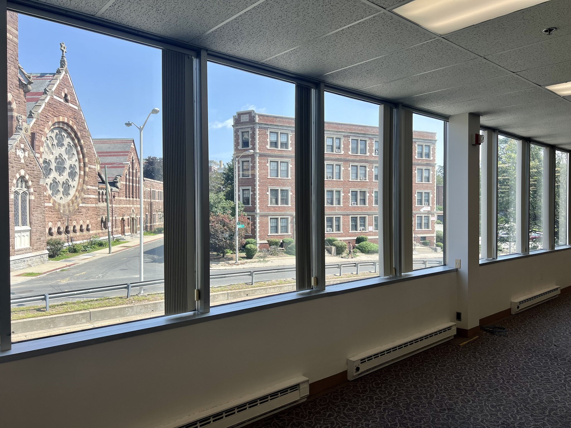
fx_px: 429
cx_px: 286
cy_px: 214
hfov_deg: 67.3
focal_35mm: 26
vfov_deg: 53.1
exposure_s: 1/709
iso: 50
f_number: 1.5
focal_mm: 5.7
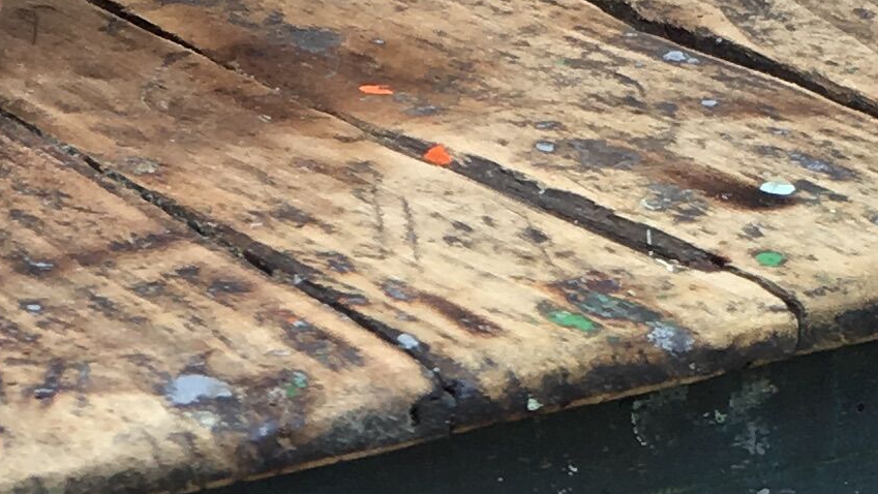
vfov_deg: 7.8
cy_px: 950
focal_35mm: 150
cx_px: 358
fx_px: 3493
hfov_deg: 14.3
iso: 25
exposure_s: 1/182
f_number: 2.2
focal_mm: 4.15
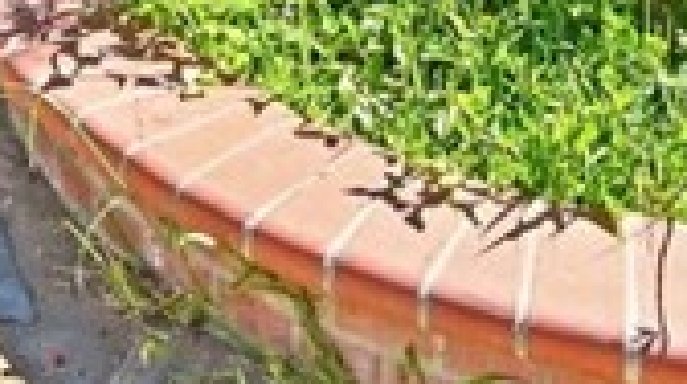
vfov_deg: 10.9
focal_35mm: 83
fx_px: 1510
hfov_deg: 24.3
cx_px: -20
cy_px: -678
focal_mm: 13
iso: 250
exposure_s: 1/20
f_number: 22
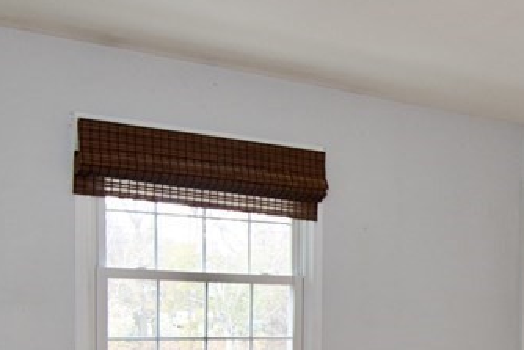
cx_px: 469
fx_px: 736
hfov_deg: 36.8
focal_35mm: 51
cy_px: 349
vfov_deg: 25.4
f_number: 2.8
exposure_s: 1/60
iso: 900
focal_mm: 11
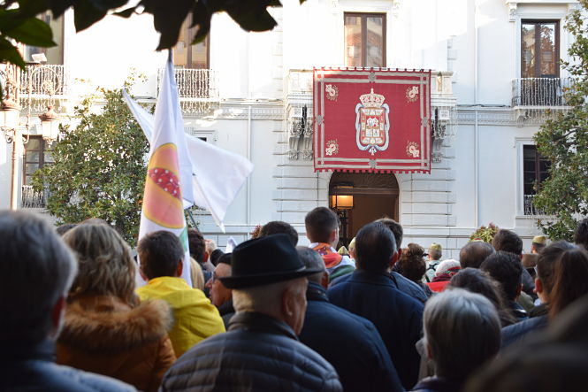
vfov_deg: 23.8
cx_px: 294
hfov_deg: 35.1
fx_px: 931
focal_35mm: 57
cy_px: 196
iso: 400
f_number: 5.6
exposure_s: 1/125
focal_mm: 38
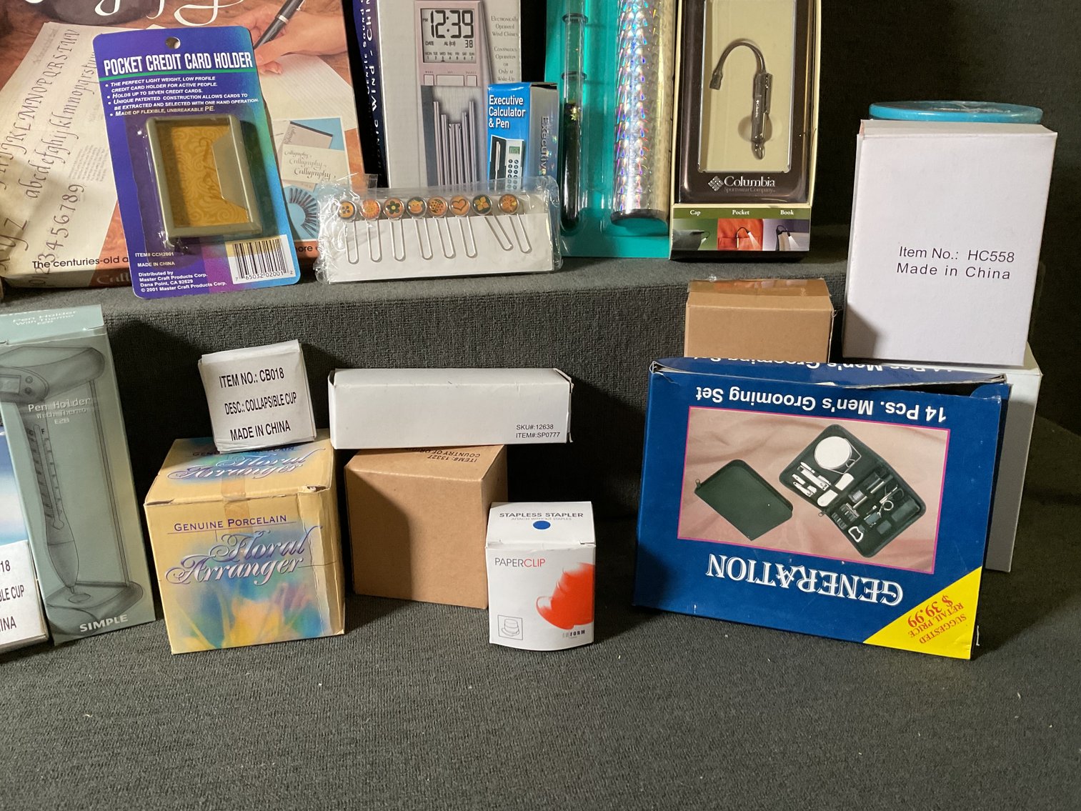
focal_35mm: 29
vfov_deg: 48.2
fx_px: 906
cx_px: 540
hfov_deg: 61.7
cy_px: 406
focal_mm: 3
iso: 125
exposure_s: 1/60
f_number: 1.8
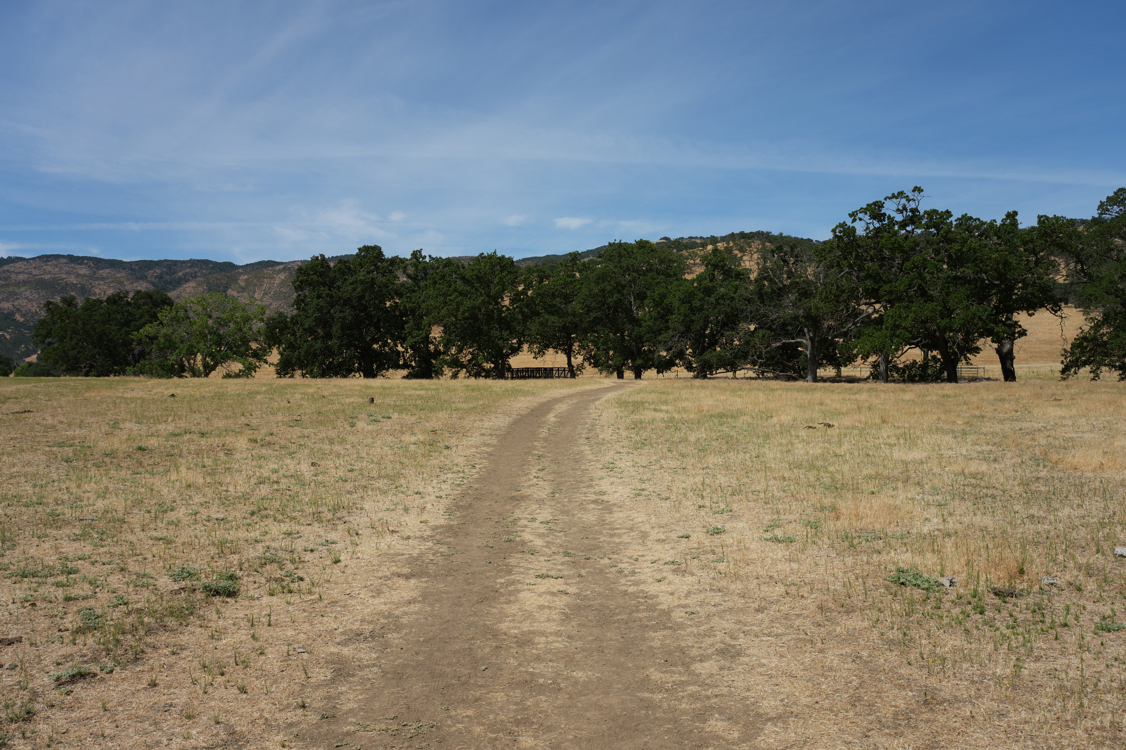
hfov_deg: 65.5
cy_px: 375
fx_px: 876
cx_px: 563
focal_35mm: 28
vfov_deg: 46.4
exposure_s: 1/320
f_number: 9
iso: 100
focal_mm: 28
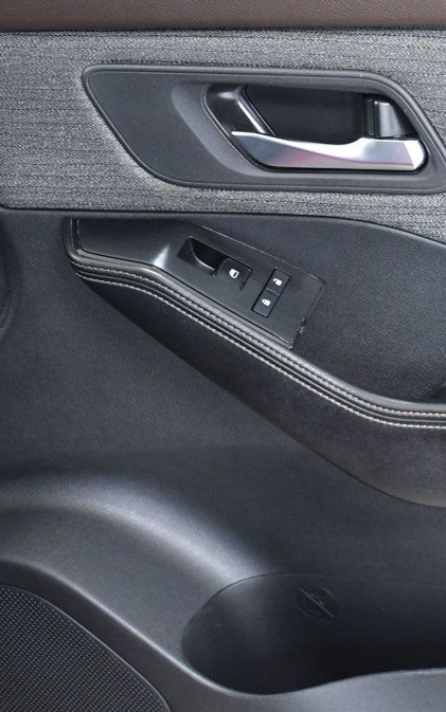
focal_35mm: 93
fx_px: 1807
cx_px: 488
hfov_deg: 13.8
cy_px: 358
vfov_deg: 22.3
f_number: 5
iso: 2500
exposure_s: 1/100
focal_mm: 40
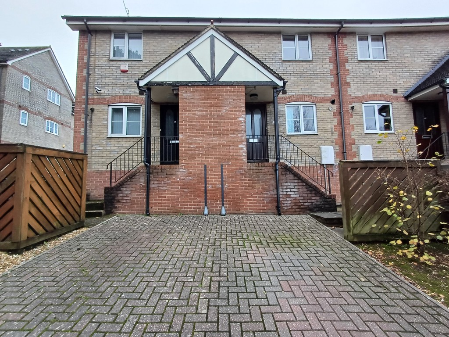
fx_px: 208
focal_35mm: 16
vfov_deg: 78.1
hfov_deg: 94.5
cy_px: 168
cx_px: 224
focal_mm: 1.64
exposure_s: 1/100
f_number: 2.2
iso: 64
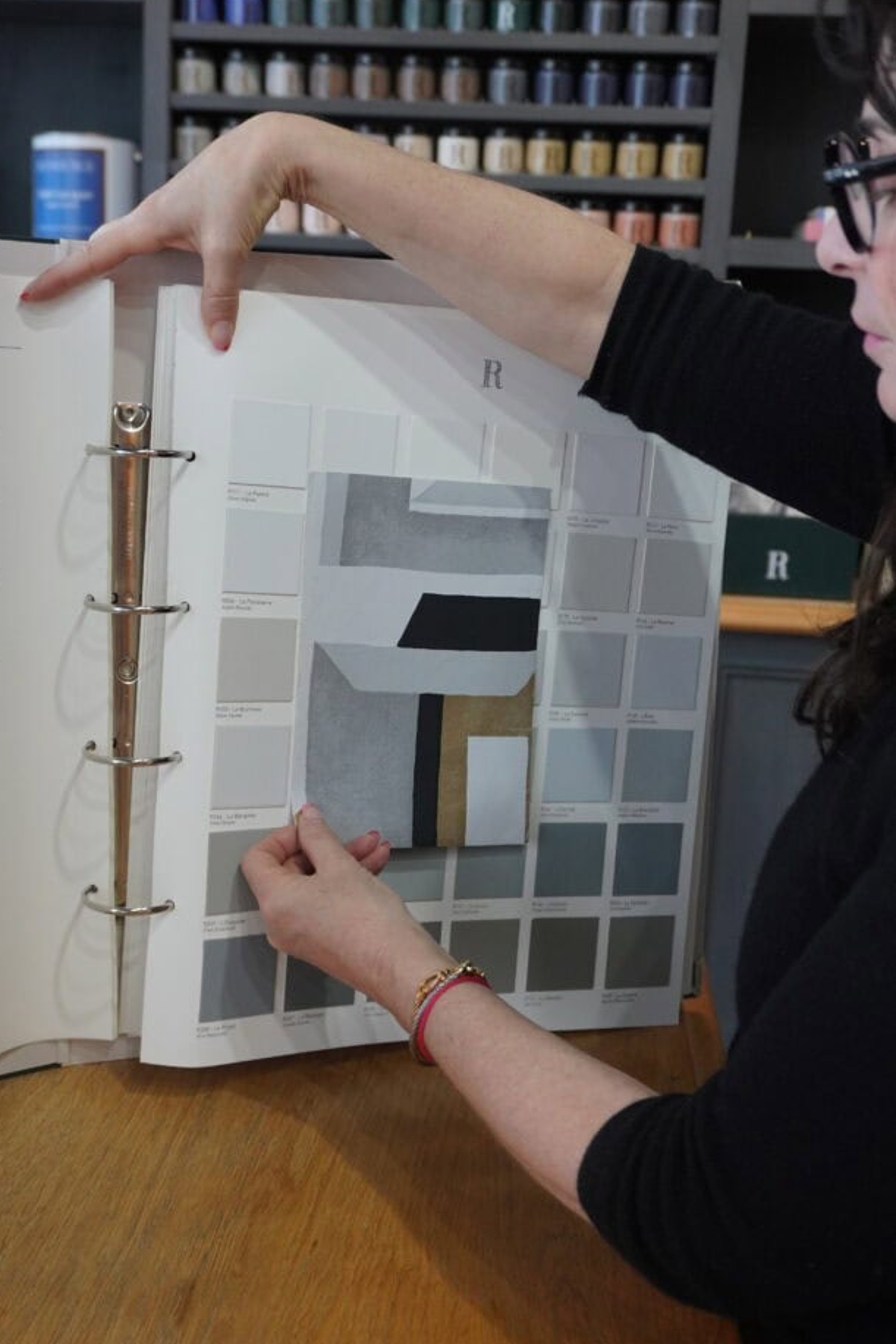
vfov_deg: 50.0
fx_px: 1439
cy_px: 615
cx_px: 397
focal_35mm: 39
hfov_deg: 34.6
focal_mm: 23
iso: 1000
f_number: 4
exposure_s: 1/160
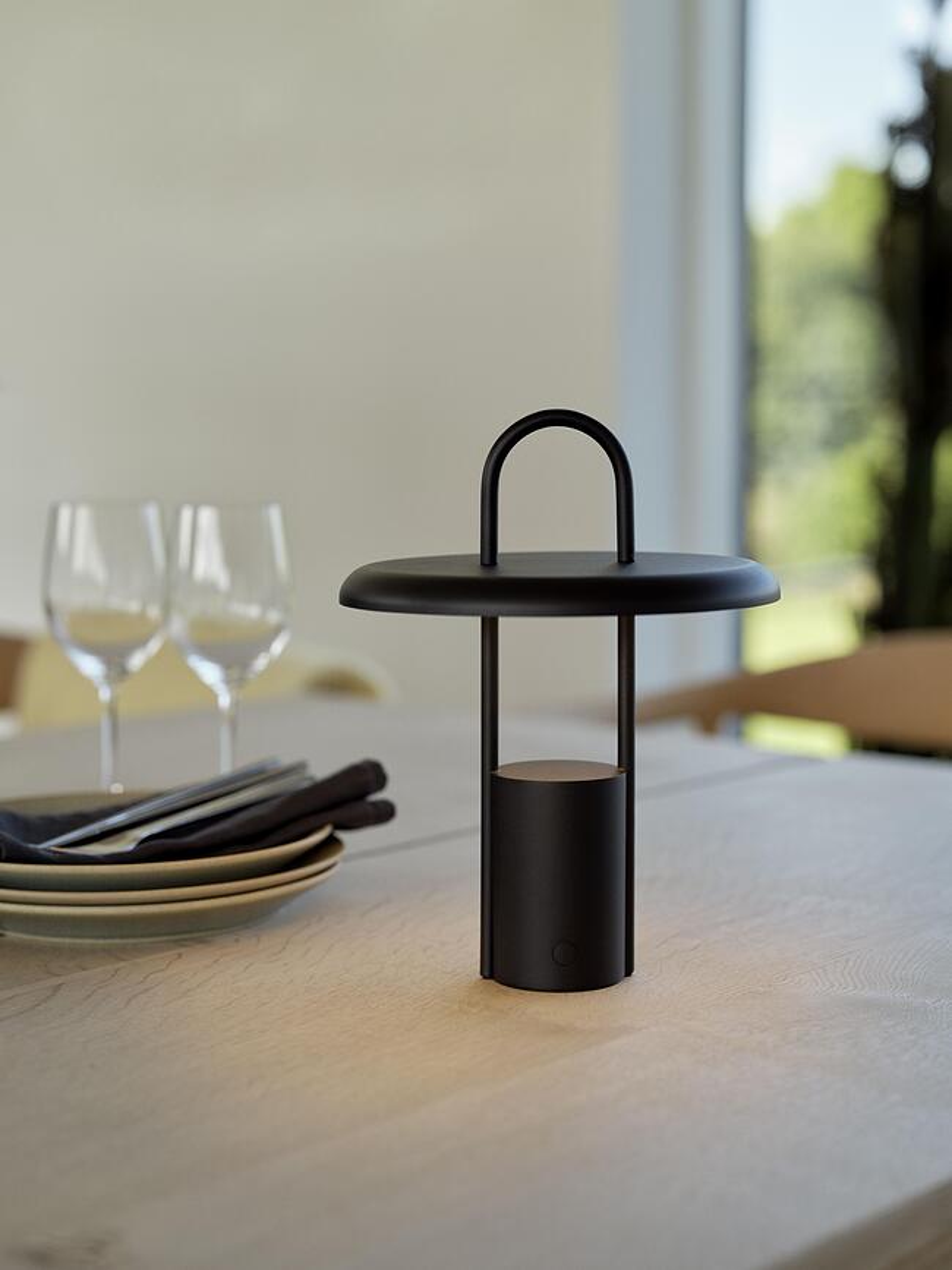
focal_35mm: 63
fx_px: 2311
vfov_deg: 30.7
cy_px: 635
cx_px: 476
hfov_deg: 23.3
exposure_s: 1/105
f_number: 3.6
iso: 100
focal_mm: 80
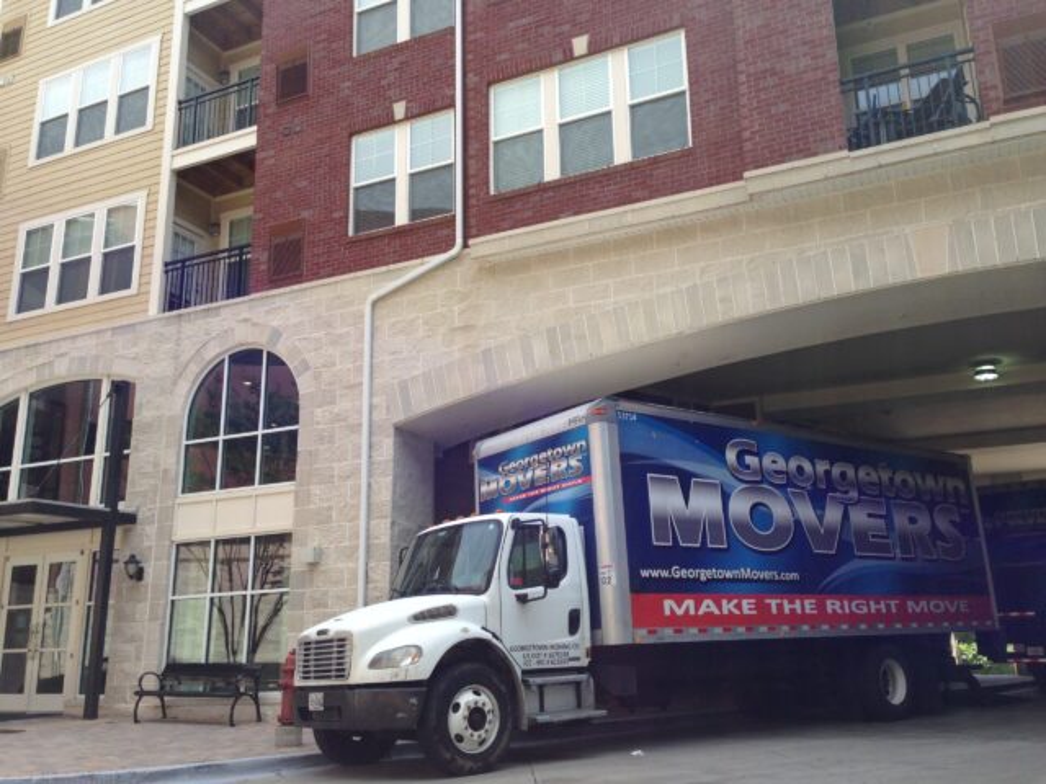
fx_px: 997
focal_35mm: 33
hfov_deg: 55.4
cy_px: 392
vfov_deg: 42.9
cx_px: 523
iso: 50
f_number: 2.4
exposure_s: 1/653
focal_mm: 4.12
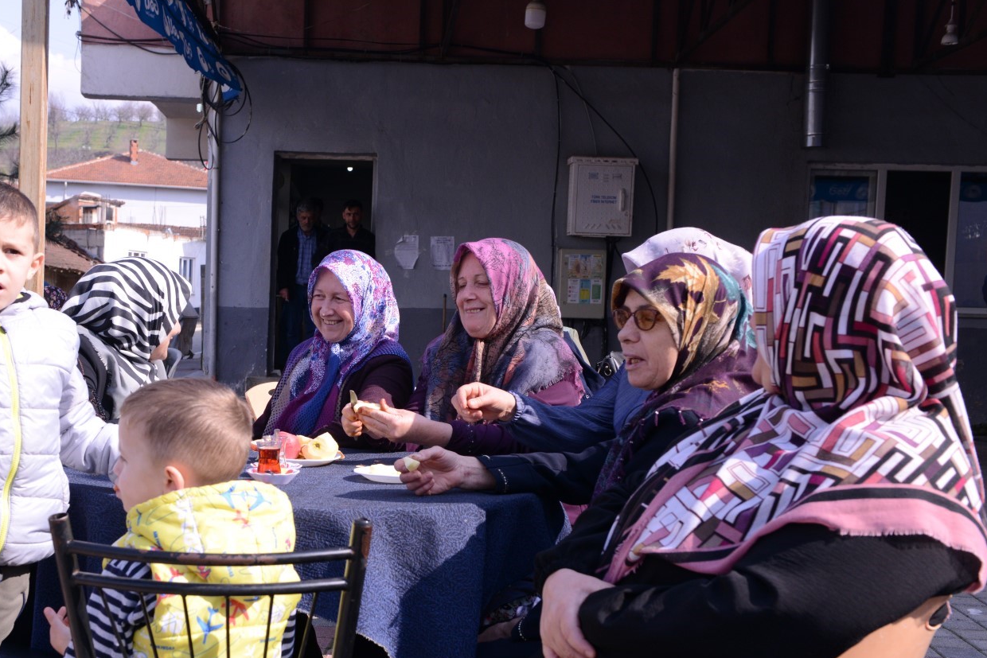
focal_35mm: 47
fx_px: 1289
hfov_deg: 41.6
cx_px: 366
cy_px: 411
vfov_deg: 28.6
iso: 1000
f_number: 6.3
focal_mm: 36
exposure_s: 1/1250
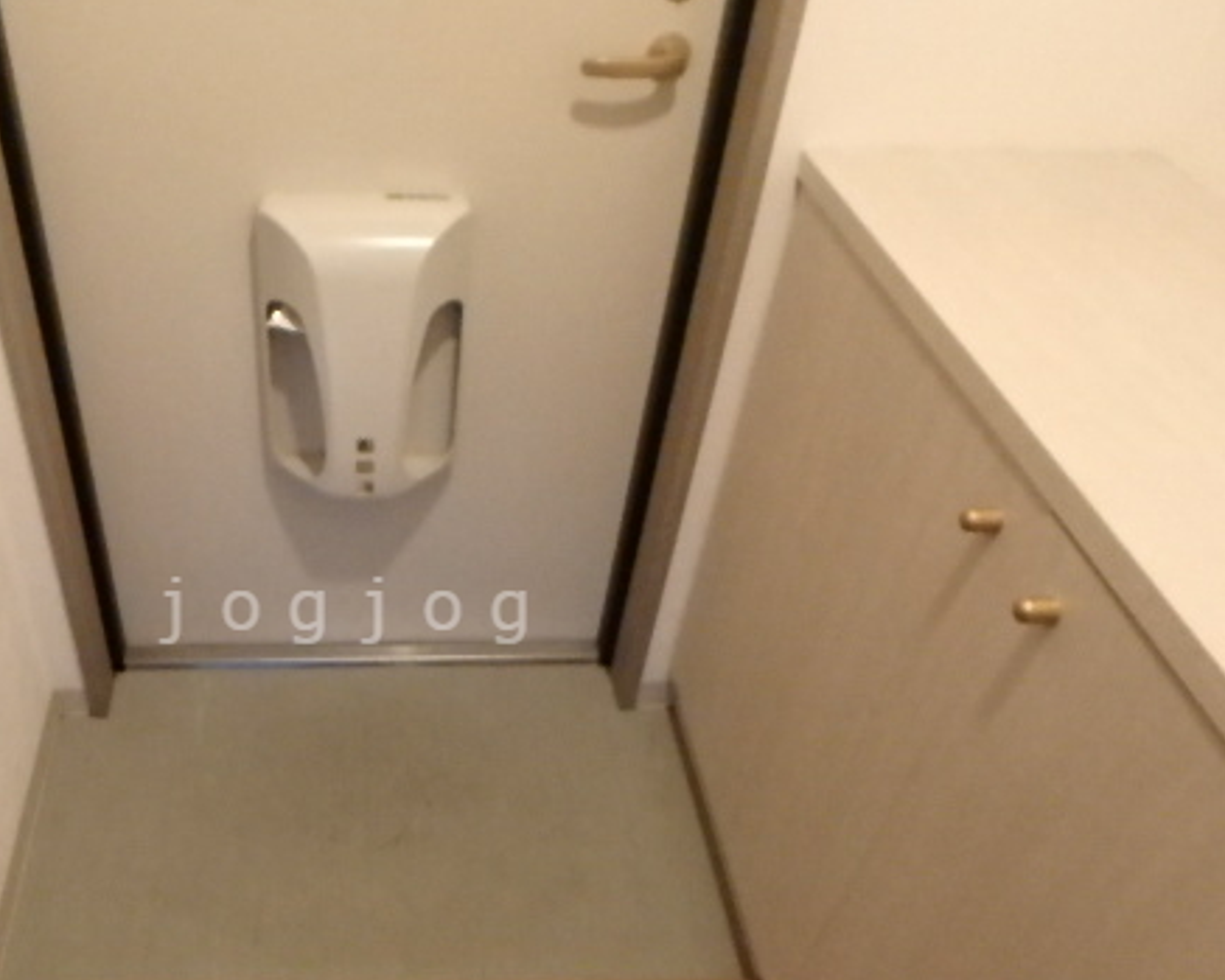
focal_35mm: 30
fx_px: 1088
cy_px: 610
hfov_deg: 56.6
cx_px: 350
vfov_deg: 48.1
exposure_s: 1/40
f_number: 3.5
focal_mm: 3.7
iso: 1250
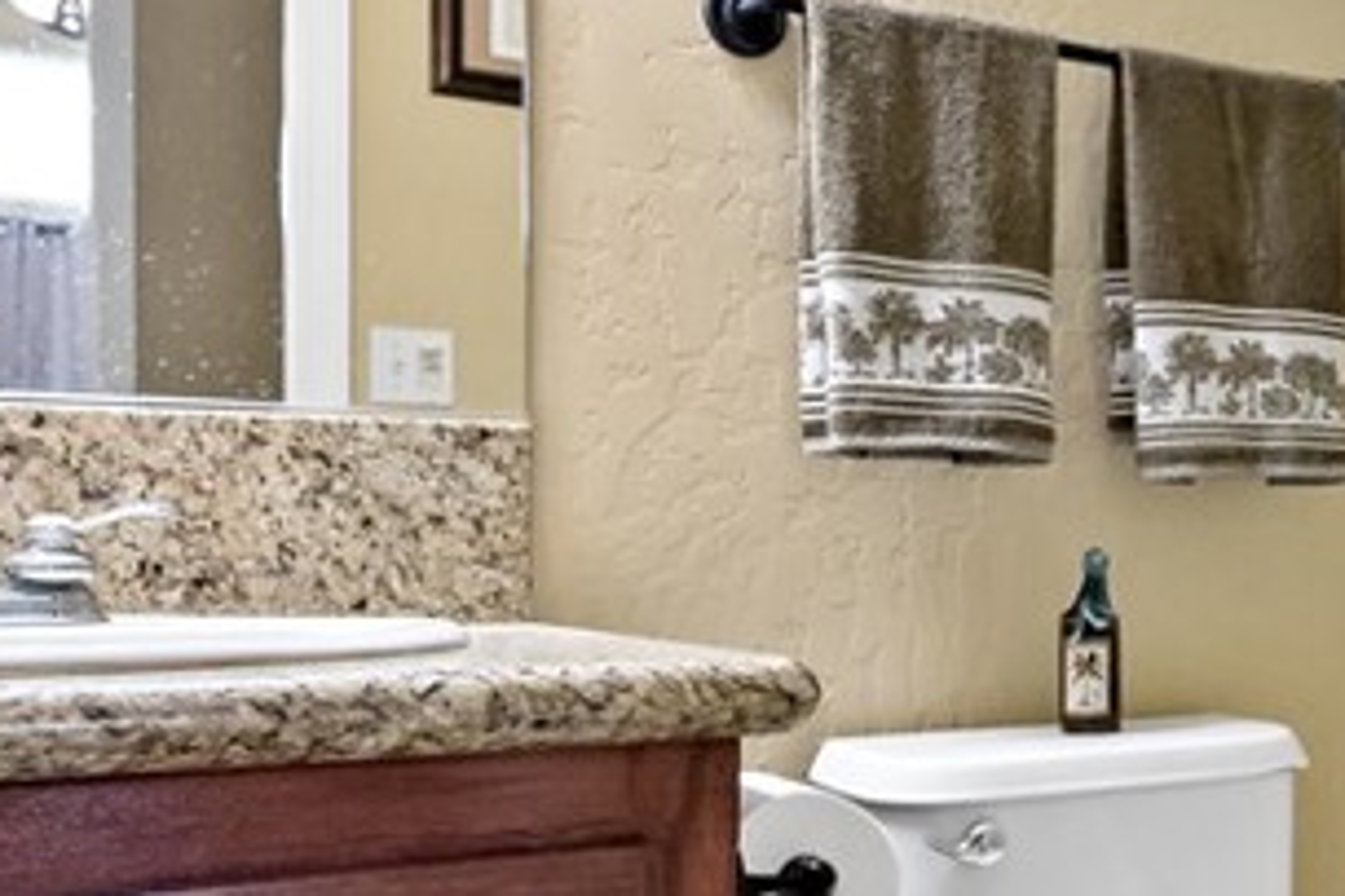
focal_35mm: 47
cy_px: 576
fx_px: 1755
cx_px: 1279
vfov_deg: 28.5
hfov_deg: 38.2
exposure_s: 1/160
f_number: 3.2
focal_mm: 14
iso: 1250
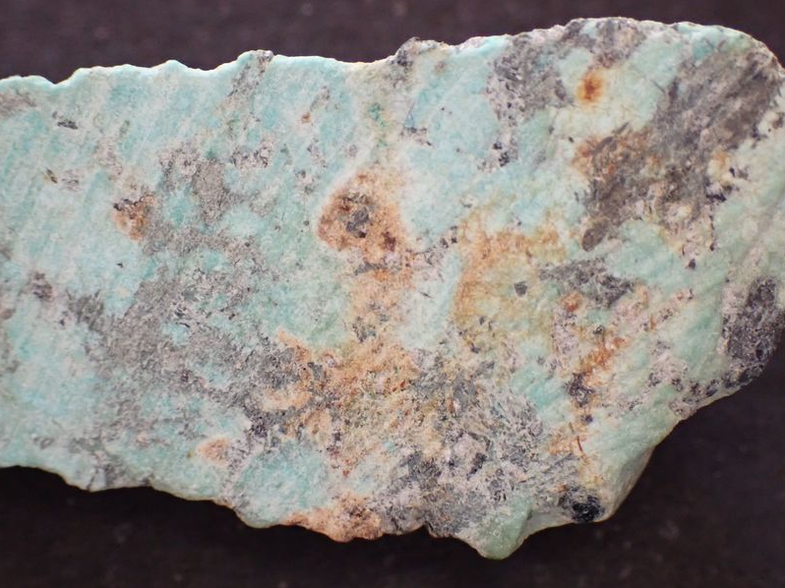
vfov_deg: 17.6
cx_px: 362
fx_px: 1904
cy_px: 260
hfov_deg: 23.3
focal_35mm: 84
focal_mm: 11.88
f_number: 3.8
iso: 800
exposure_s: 1/60
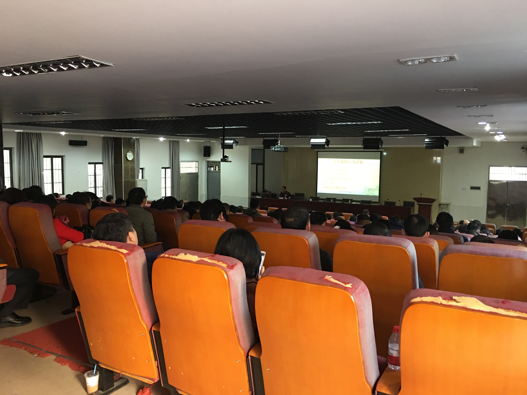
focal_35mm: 29
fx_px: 442
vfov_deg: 48.2
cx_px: 264
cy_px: 198
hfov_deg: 61.7
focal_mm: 4.15
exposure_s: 1/10
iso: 80
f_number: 2.2
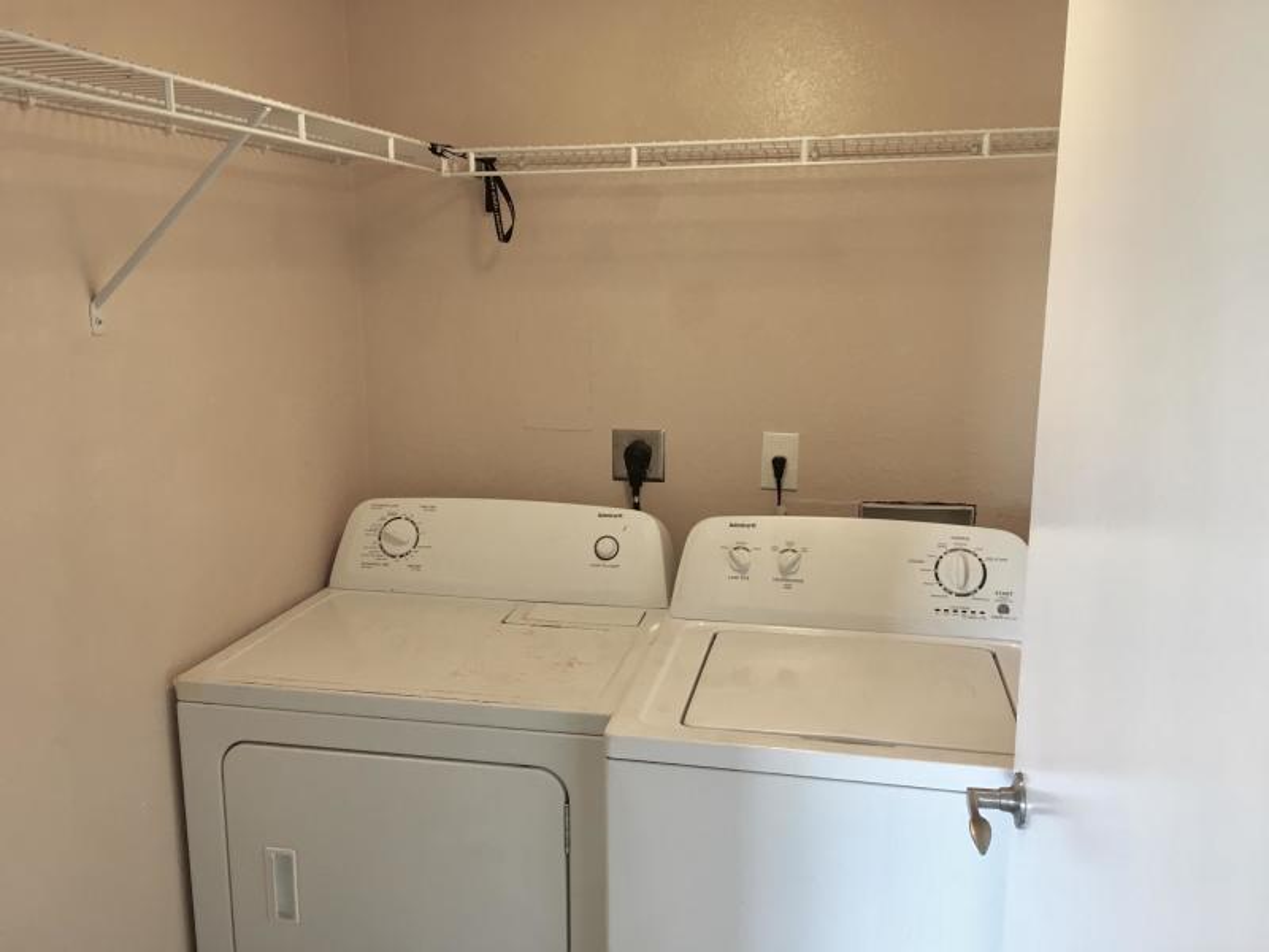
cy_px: 476
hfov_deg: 61.7
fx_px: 1063
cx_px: 634
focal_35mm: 29
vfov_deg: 48.2
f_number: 2.2
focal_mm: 4.15
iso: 80
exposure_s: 1/33
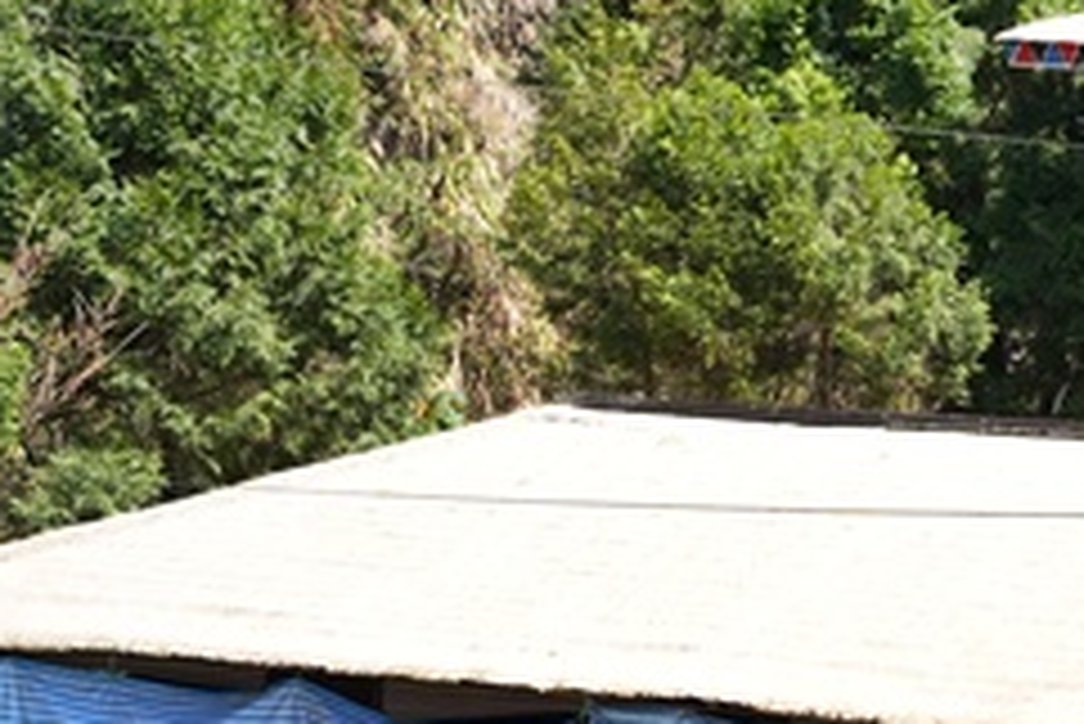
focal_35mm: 297
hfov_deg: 6.8
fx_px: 8948
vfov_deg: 4.6
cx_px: 1975
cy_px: 182
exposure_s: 1/400
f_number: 5.6
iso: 200
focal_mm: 70
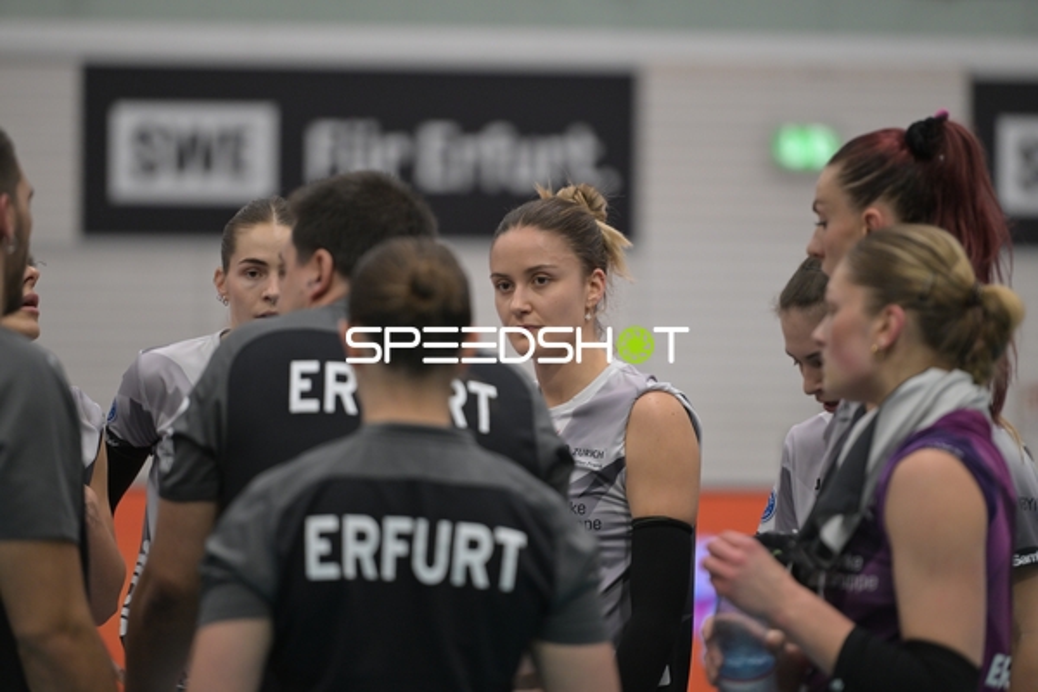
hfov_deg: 10.3
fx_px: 5766
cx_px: 519
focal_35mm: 200
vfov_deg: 6.9
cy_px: 346
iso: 2000
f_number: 2.8
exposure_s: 1/640
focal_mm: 200
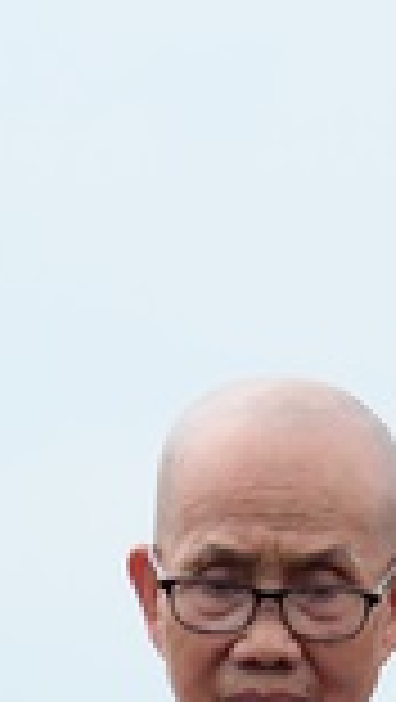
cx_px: 567
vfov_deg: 4.1
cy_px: 864
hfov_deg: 2.3
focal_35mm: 523
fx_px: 9742
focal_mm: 120
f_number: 4
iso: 320
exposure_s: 1/2000
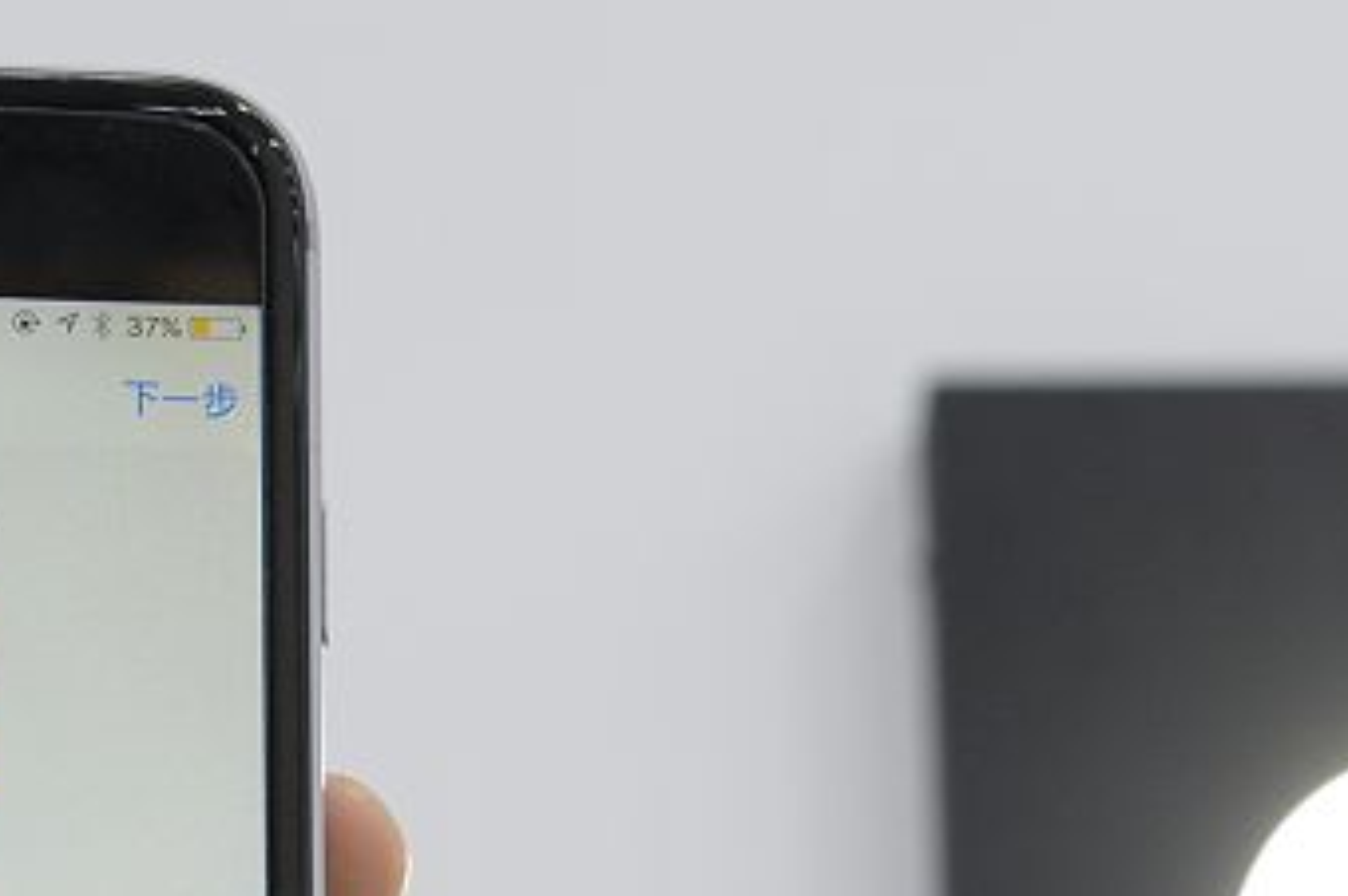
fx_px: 4489
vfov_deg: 11.1
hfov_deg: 17.1
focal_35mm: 120
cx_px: 670
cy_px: 1195
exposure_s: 1/40
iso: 800
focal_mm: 34
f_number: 8
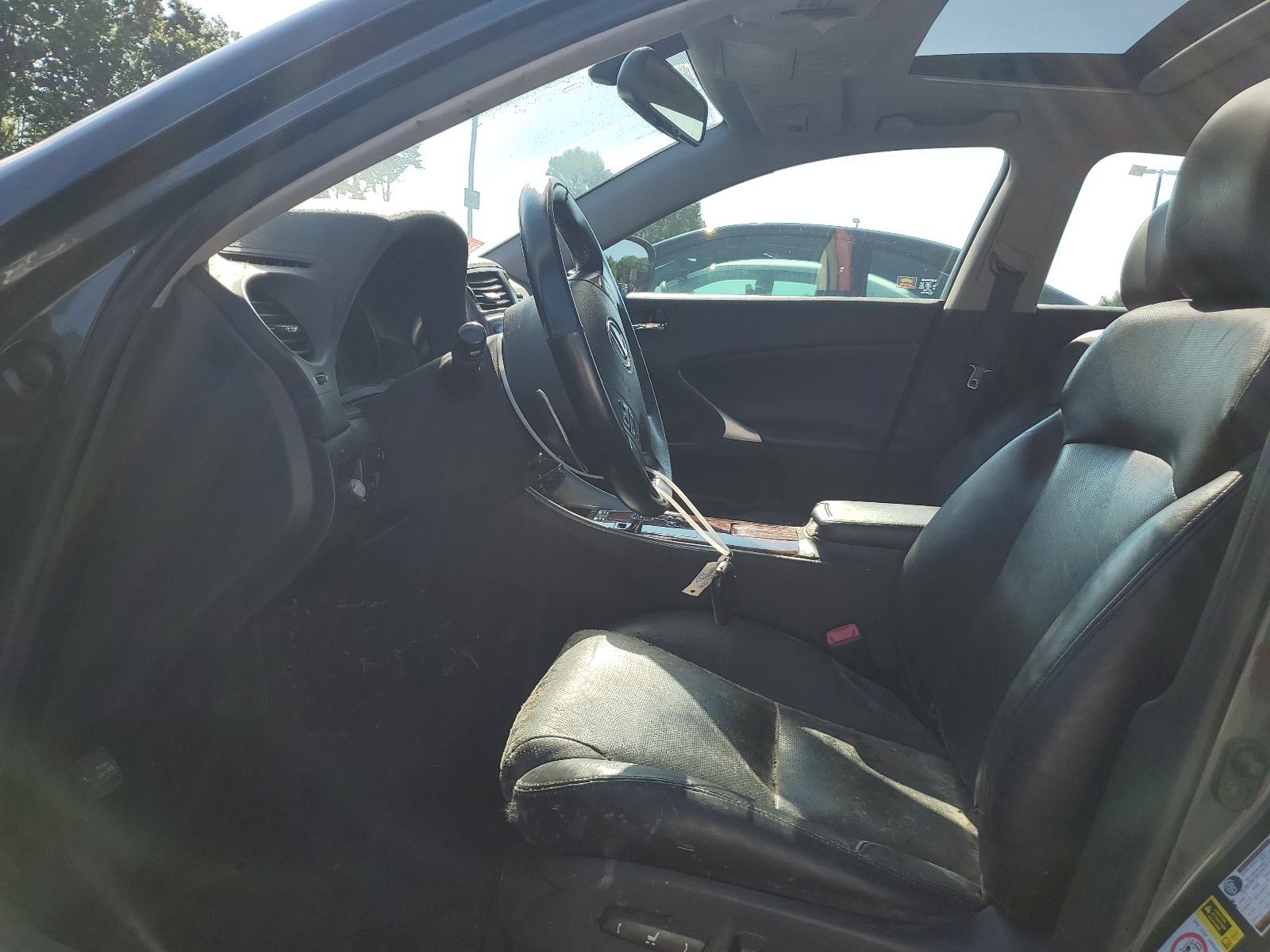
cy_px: 476
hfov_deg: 67.3
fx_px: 954
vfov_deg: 53.1
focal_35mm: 26
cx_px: 635
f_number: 1.5
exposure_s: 1/1667
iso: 50
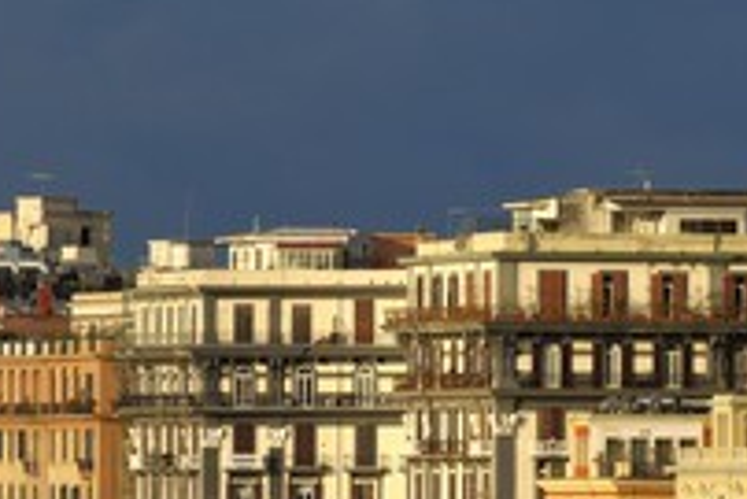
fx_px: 11338
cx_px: 723
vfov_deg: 2.5
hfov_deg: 3.8
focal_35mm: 546
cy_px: 373
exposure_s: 1/250
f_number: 6.7
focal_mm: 175
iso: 100
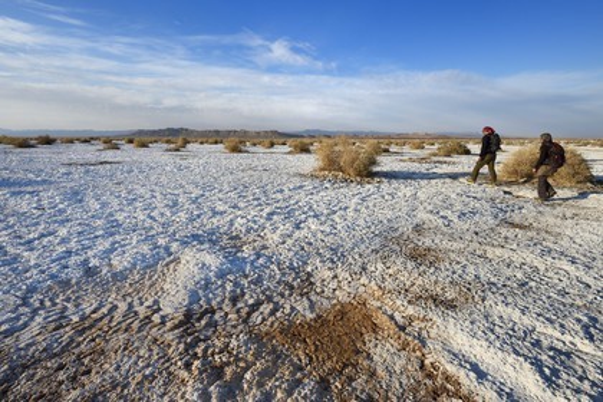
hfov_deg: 93.3
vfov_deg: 70.4
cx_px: 302
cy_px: 201
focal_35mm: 17
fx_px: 285
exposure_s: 1/400
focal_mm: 17
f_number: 10
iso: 200
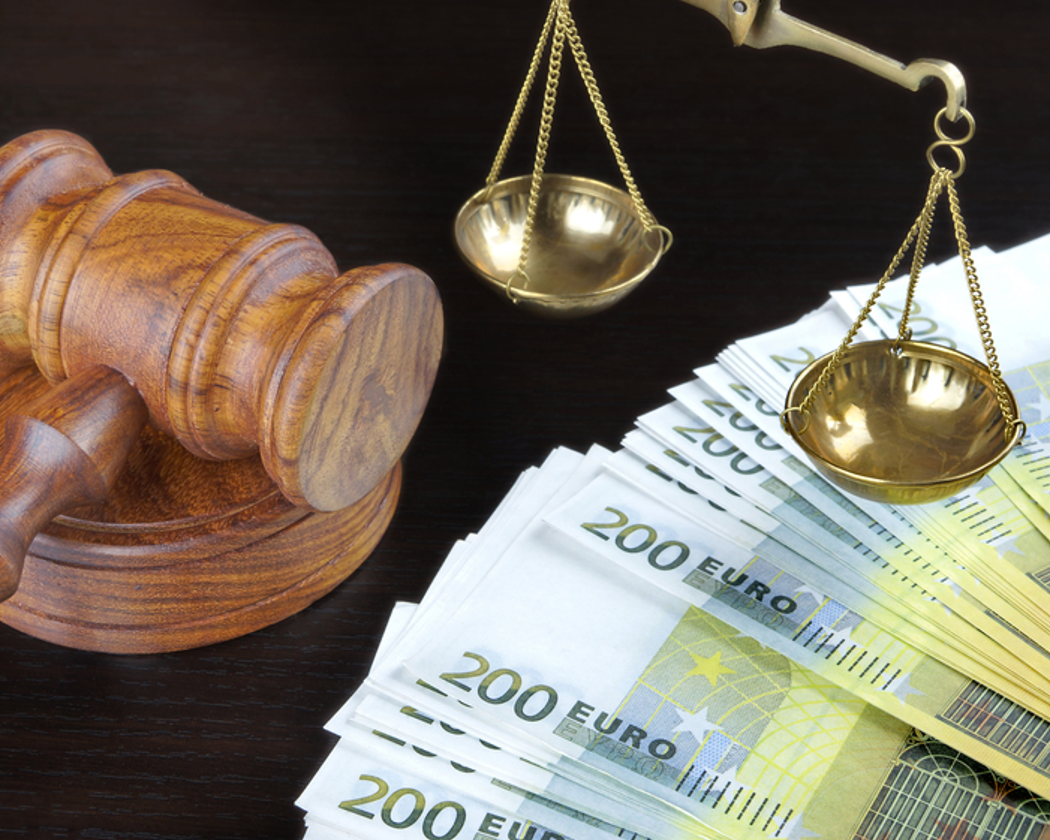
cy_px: 421
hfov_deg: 31.6
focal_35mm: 60
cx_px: 482
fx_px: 1851
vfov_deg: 25.6
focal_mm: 35
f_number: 11
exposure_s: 1
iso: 50
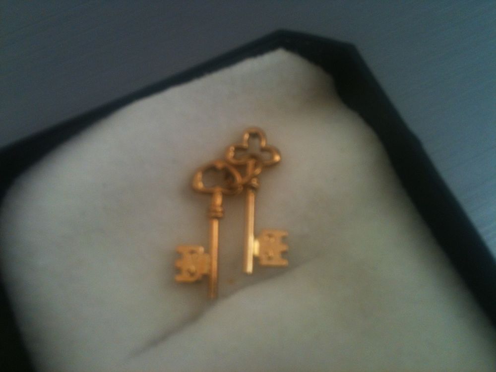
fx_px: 502
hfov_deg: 52.6
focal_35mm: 35
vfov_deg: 40.7
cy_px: 186
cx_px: 248
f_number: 2.8
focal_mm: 3.85
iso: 80
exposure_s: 1/60
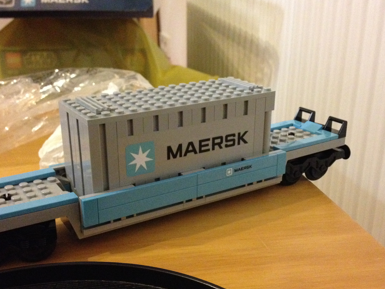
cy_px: 164
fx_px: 512
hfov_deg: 41.2
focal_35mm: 46
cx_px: 188
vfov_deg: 31.5
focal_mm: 4.28
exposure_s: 1/15
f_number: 2.4
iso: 640
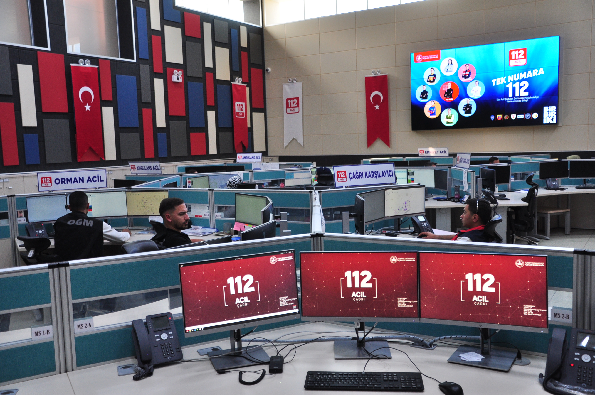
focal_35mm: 36
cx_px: 298
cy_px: 198
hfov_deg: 53.2
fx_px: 594
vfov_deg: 36.8
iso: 400
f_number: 3.8
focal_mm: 24
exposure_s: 1/40
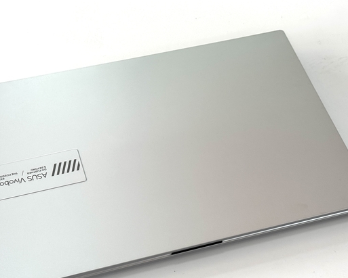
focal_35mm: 73
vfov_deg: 21.0
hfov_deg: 26.0
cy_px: 160
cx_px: 154
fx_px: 752
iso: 64
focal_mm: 6.76
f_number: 1.78
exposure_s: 1/315
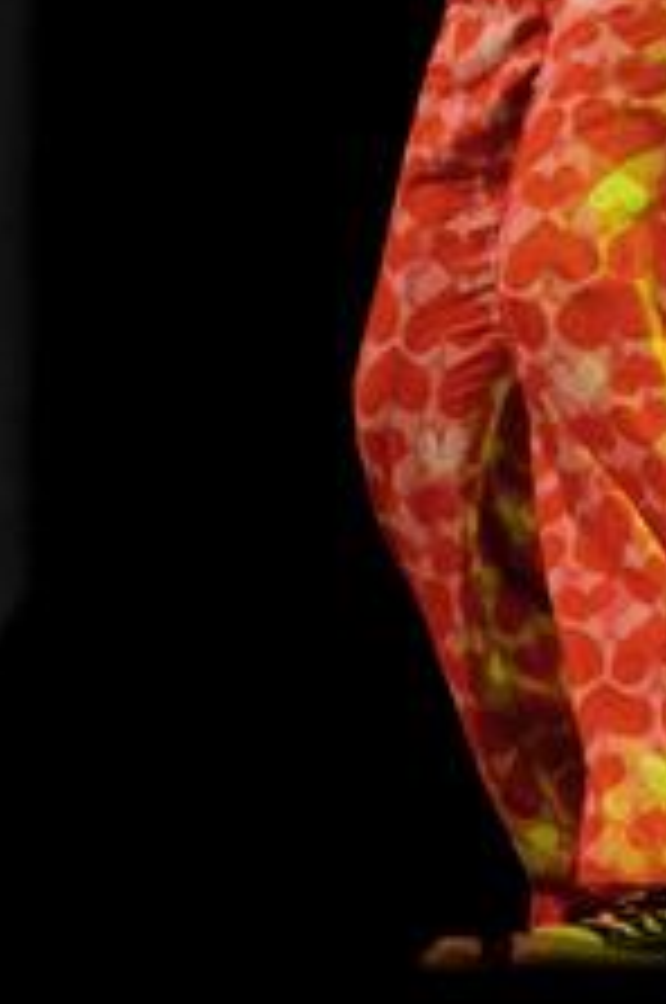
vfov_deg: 3.3
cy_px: -497
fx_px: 17161
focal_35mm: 617
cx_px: 342
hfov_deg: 2.2
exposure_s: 1/320
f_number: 3.2
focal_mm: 135
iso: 2500
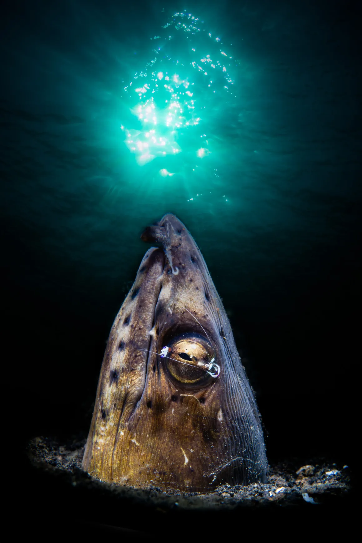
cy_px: 272
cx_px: 181
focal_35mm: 90
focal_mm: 60
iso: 200
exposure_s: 1/250
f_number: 11
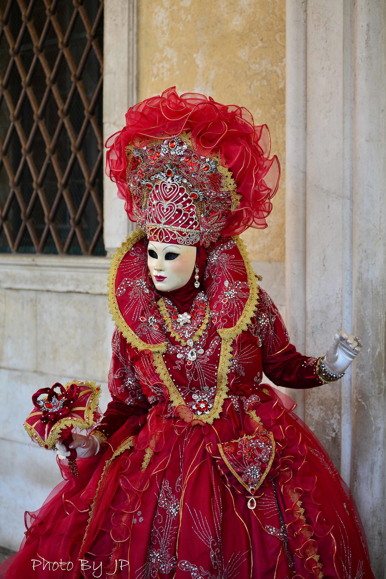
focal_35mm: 78
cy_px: 290
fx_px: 1253
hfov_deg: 17.5
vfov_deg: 26.0
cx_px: 193
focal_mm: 78
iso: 100
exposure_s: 1/125
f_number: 2.8
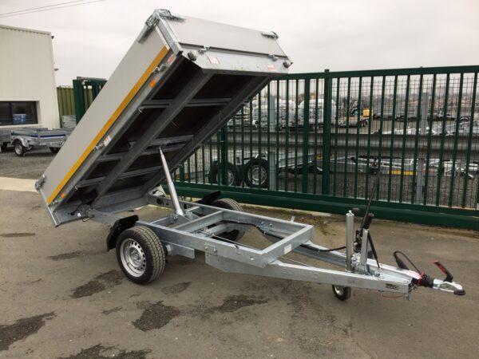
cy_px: 180
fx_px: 401
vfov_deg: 48.2
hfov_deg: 61.7
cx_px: 240
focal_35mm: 29
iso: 32
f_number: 2.2
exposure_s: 1/124
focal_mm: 4.15
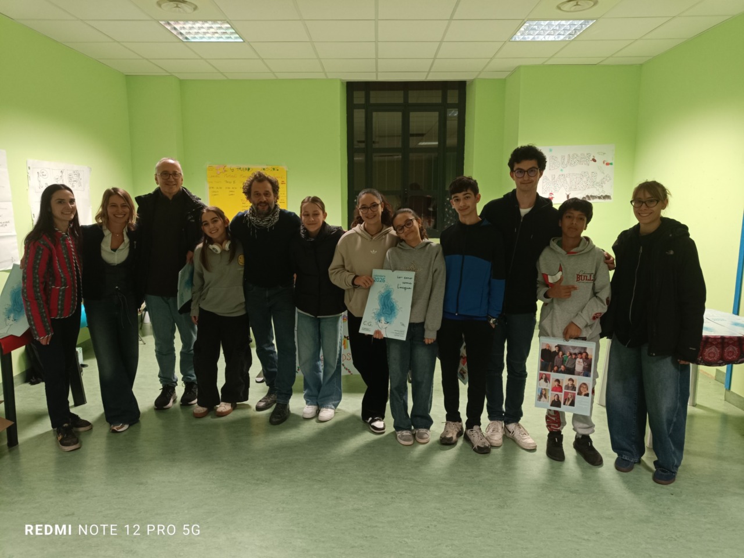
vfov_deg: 56.8
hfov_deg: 71.6
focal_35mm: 24
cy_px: 279
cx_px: 372
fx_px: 516
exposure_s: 1/33.3
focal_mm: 5.59
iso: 524
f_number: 1.88
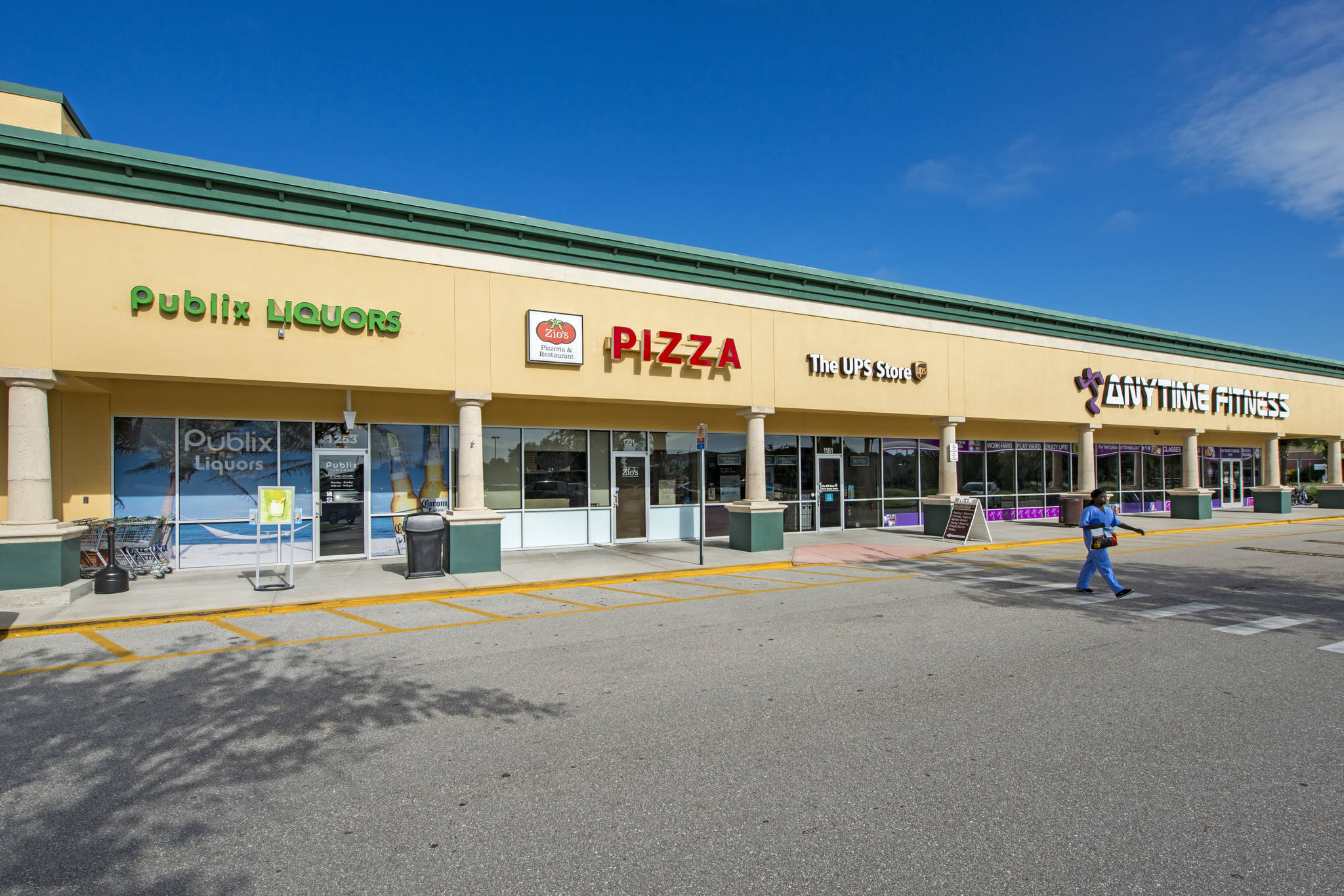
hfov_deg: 93.3
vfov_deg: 70.5
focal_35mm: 17
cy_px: 448
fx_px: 635
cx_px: 672
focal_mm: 17
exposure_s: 1/750
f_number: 11
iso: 400
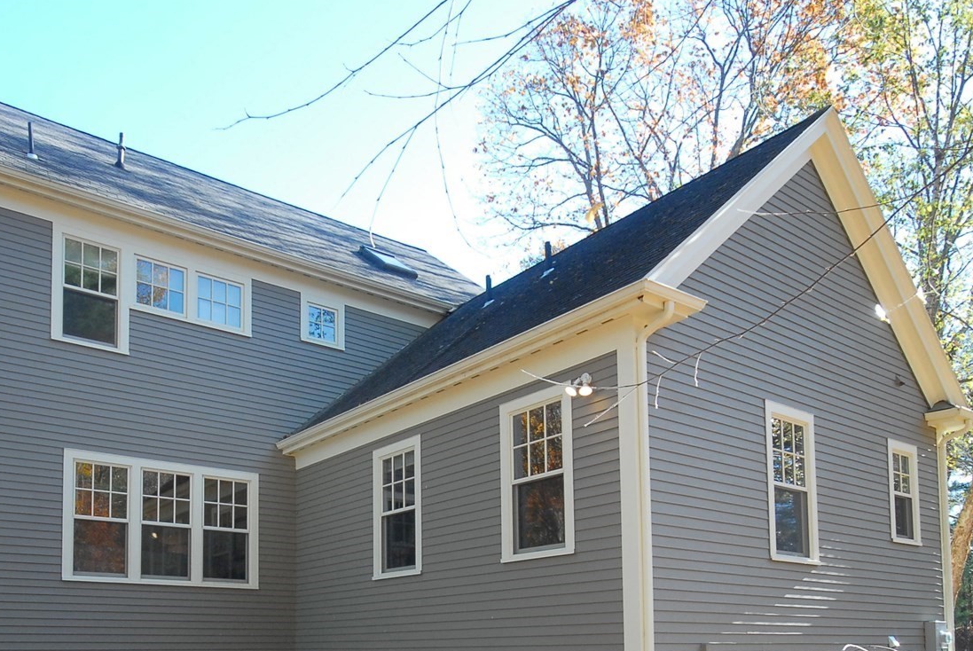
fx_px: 758
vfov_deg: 42.1
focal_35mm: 28
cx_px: 375
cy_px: 605
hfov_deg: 64.6
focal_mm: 10
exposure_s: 1/80
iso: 400
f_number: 8
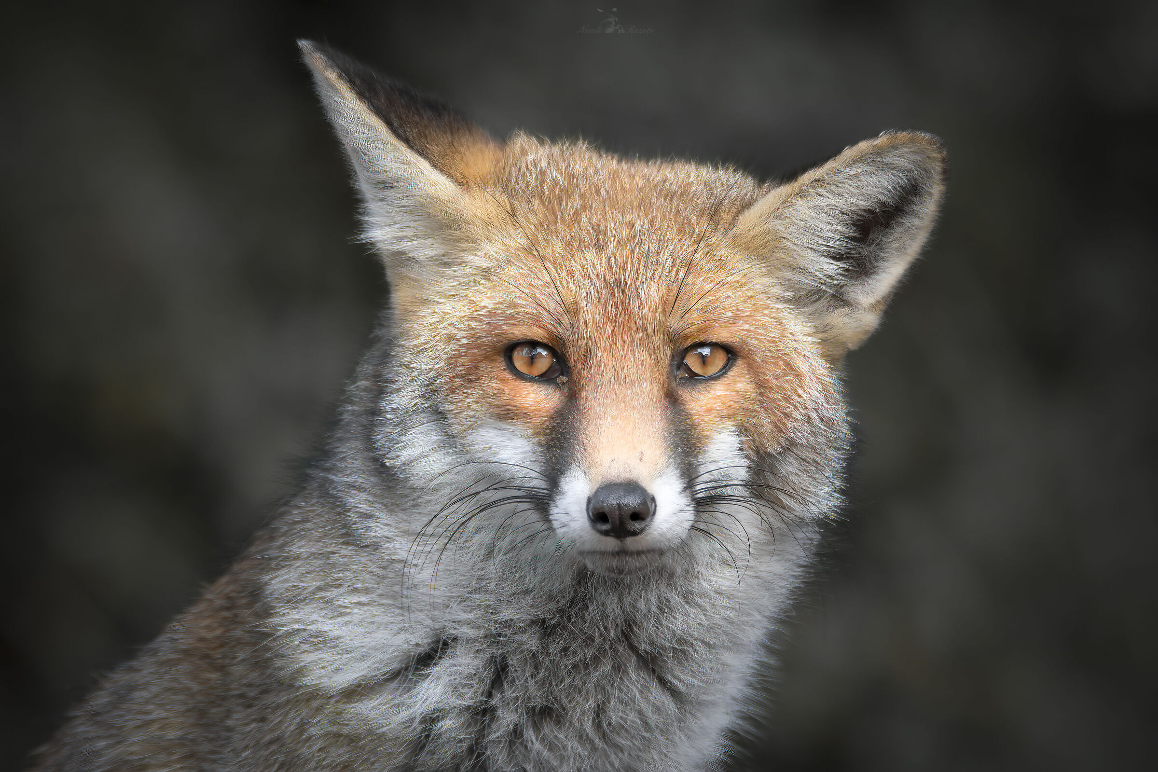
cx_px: 579
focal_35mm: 570
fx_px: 18334
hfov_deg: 3.6
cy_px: 386
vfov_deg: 2.4
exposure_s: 1/1000
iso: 1600
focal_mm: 380
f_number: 6
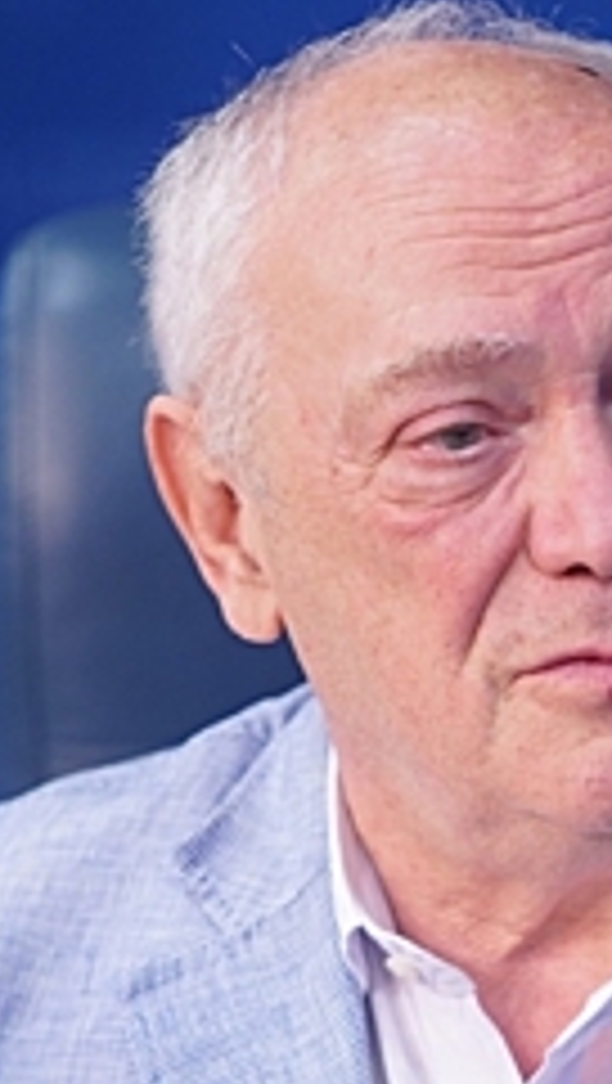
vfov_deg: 4.7
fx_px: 13152
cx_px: 704
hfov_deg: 2.7
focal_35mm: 457
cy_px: 661
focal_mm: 200
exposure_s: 1/160
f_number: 2.8
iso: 1000
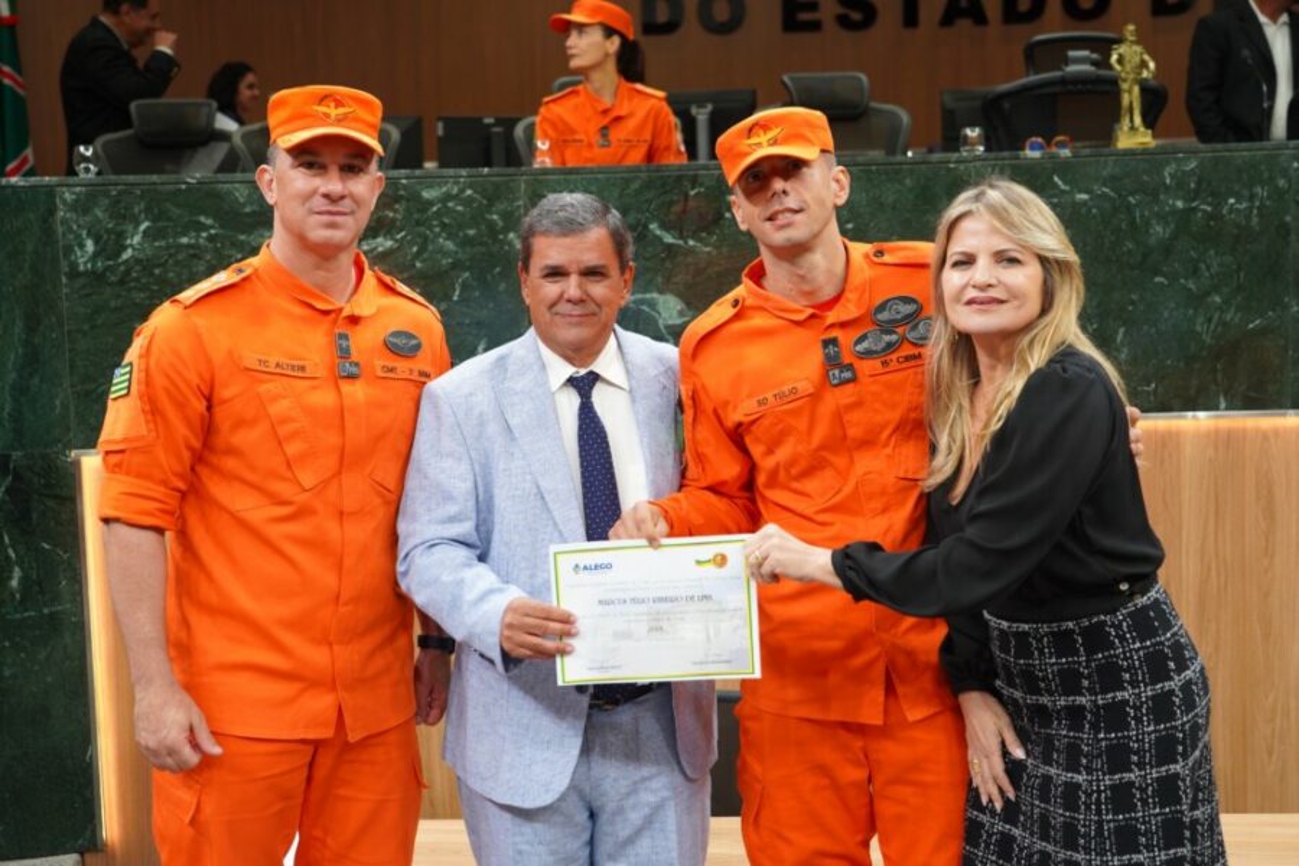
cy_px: 433
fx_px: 1732
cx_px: 650
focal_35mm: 48
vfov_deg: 28.1
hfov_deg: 41.1
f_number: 5
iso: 1000
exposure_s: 1/160
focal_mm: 48
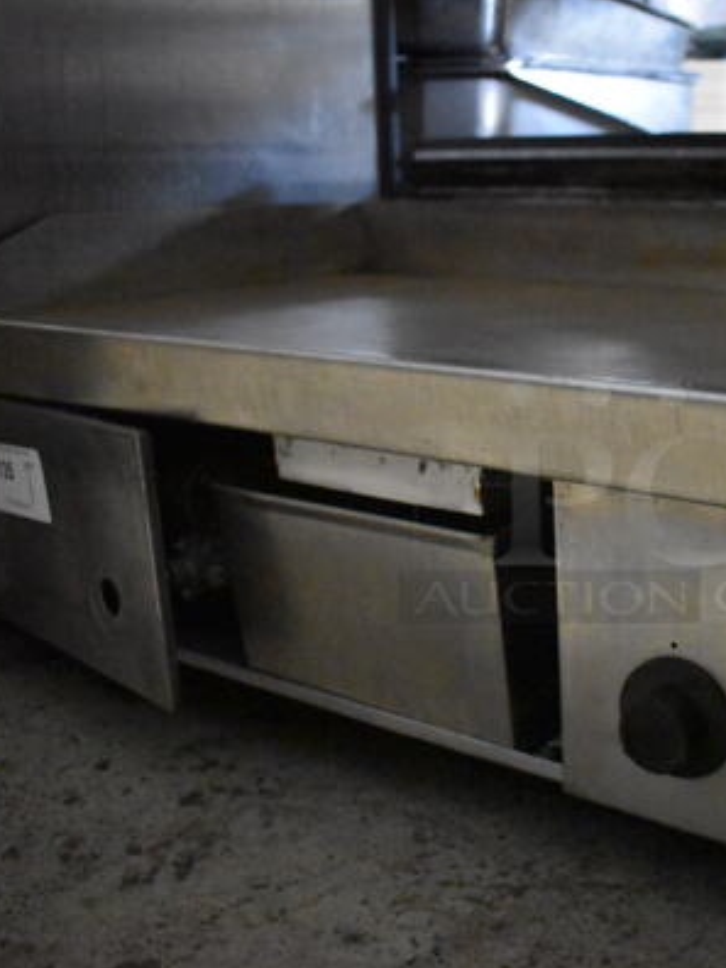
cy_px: 494
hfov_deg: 33.8
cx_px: 672
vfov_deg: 46.8
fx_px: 1119
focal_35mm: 40
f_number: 3.5
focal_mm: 18
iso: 12800
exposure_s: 1/125
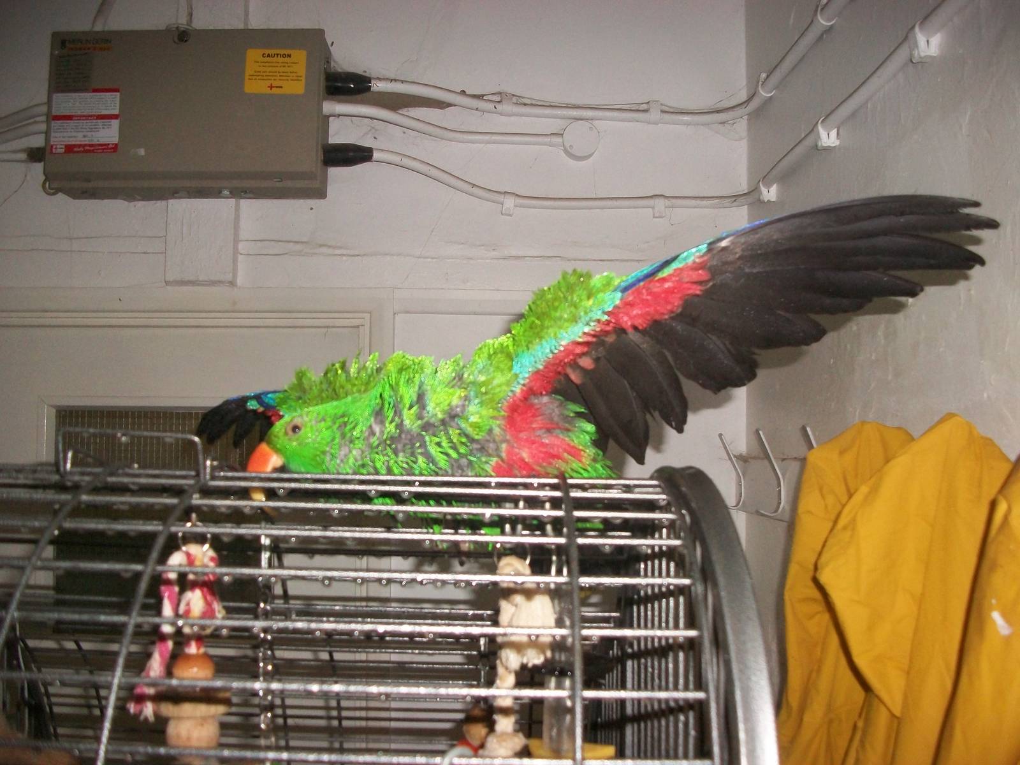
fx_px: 943
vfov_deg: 44.2
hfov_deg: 56.8
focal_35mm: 32
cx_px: 510
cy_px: 382
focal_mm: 5.7
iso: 200
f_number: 2.9
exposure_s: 1/500
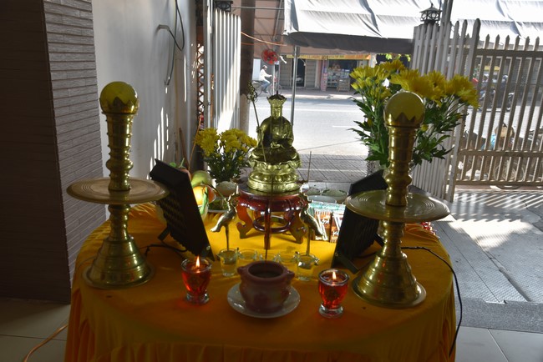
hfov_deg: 60.3
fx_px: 468
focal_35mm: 31
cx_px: 272
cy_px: 181
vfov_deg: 42.4
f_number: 6.3
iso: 400
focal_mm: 31
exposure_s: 1/160
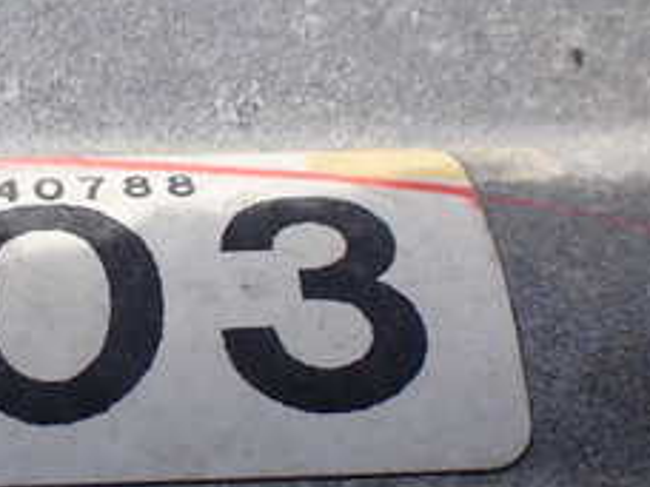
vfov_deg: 18.7
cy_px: 242
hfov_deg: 24.0
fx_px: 1483
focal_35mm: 79
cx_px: 66
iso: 100
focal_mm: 5.4
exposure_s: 1/640
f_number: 3.2
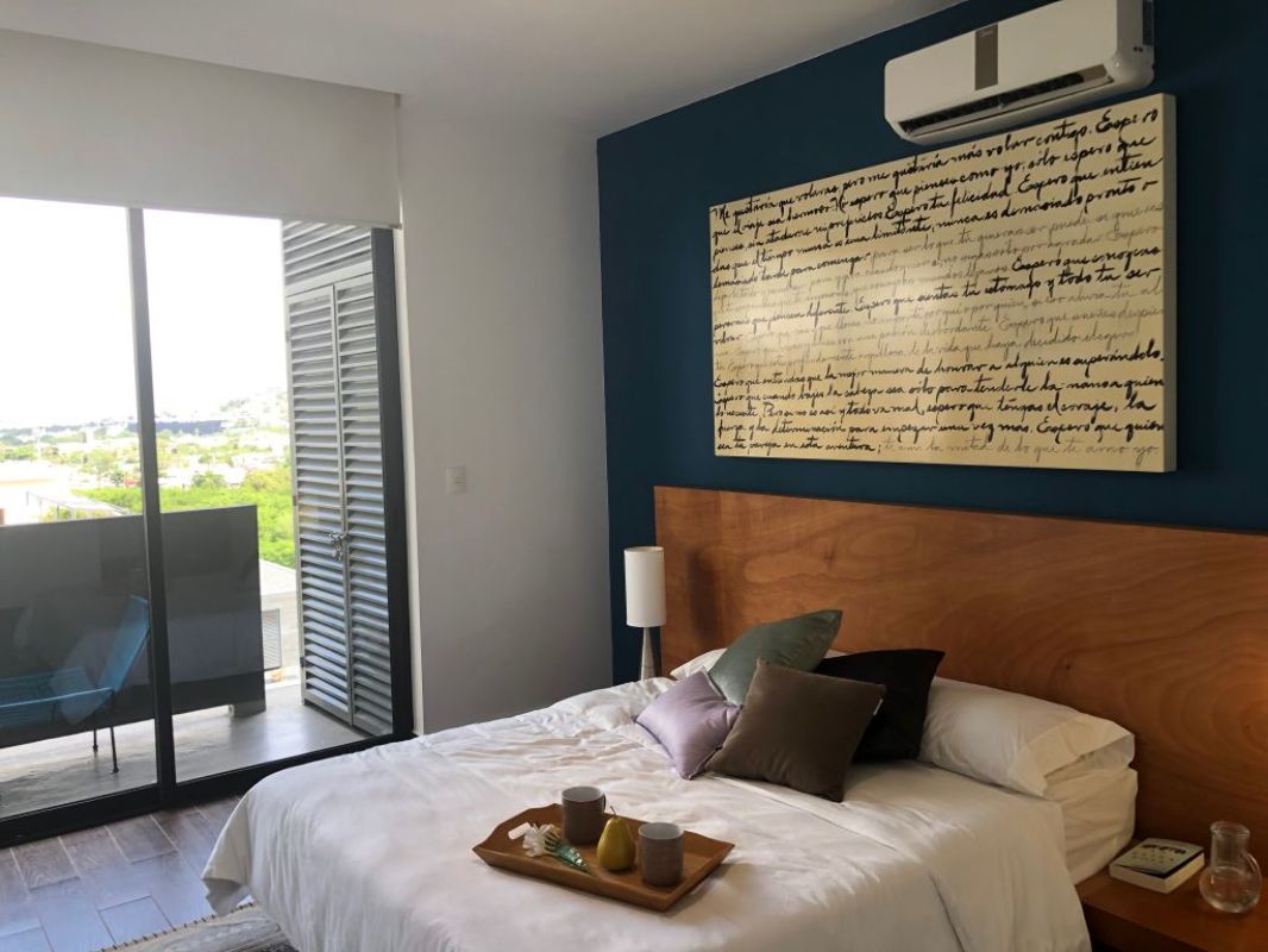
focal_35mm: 28
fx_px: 1026
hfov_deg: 63.4
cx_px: 634
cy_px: 476
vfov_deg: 49.8
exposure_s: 1/120
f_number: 1.8
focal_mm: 3.99
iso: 32
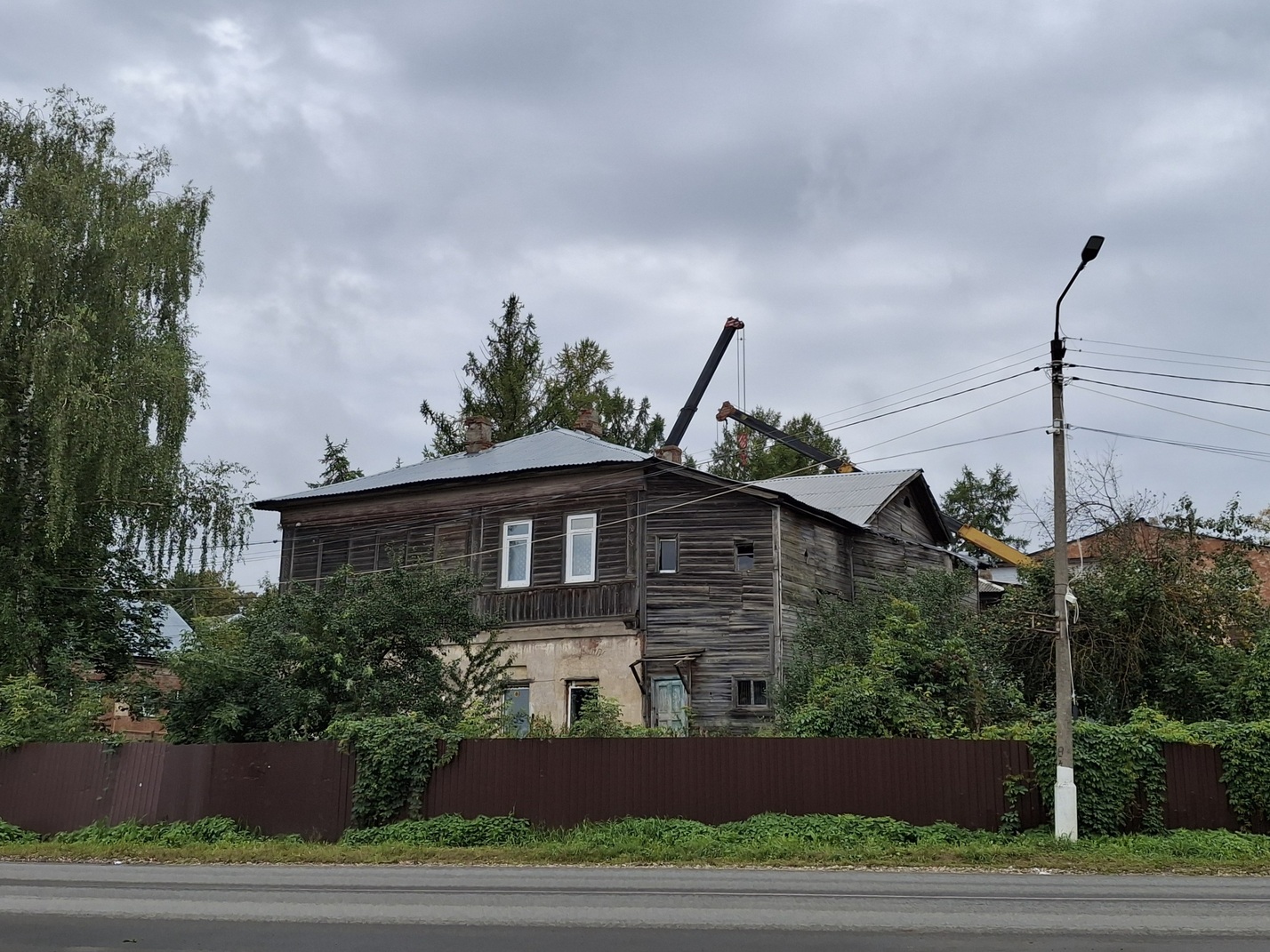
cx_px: 635
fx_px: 917
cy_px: 476
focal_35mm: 25
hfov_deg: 69.4
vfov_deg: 54.9
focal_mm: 4.69
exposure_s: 1/1667
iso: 32
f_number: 1.8
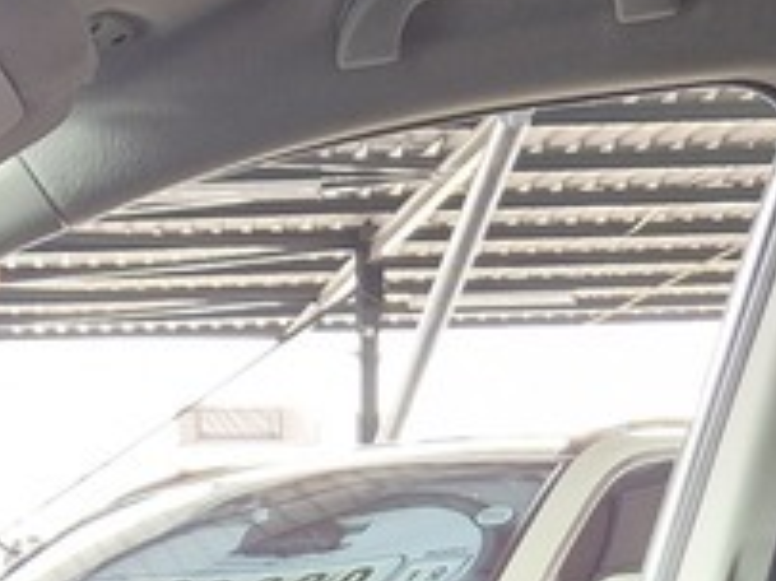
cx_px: 141
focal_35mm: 116
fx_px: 2599
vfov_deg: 11.1
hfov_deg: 16.8
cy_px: 1300
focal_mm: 5.4
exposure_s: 1/100
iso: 250
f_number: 1.8
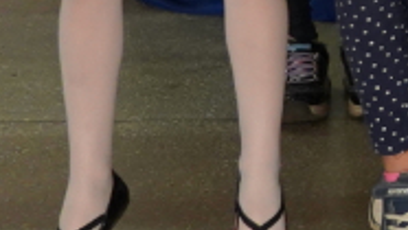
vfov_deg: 4.6
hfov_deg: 7.4
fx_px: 2772
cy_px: -422
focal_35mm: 256
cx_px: 1222
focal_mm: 35
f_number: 4
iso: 2500
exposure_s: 1/160
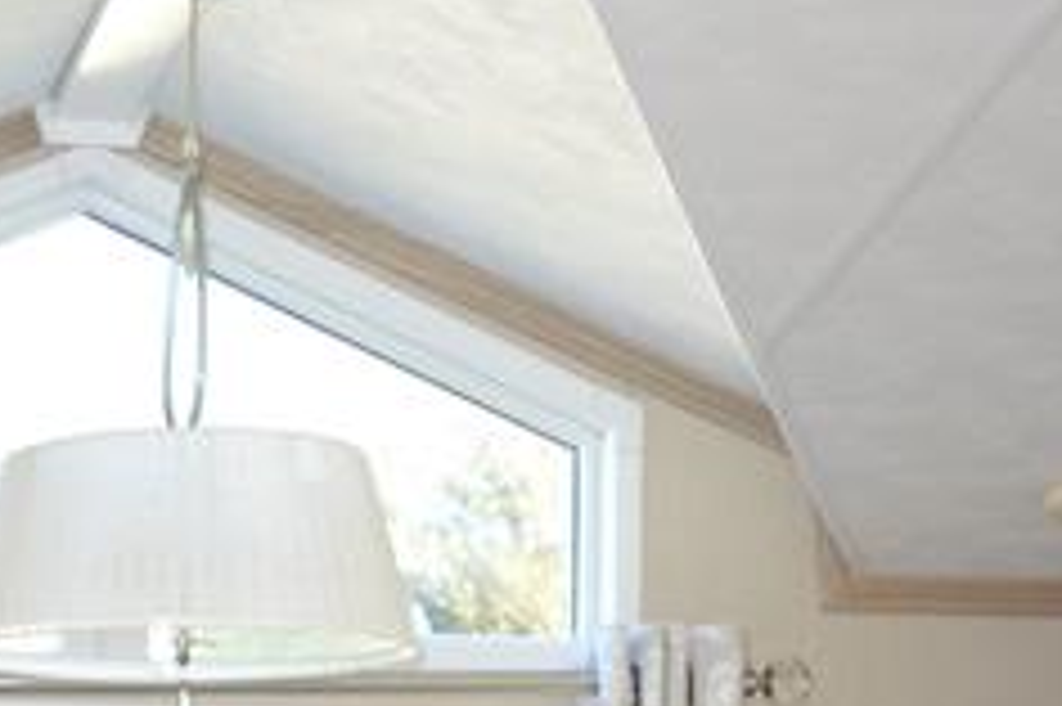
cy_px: 881
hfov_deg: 20.1
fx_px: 2889
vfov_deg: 13.5
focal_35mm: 98
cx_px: -45
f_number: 2.5
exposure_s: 1/80
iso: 125
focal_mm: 12.18
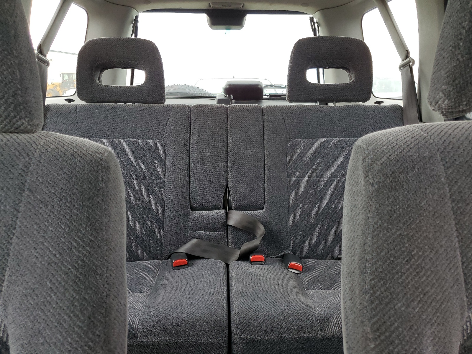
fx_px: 355
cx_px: 236
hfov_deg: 67.3
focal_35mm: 26
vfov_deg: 53.1
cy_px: 177
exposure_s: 1/120
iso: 63
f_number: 1.5
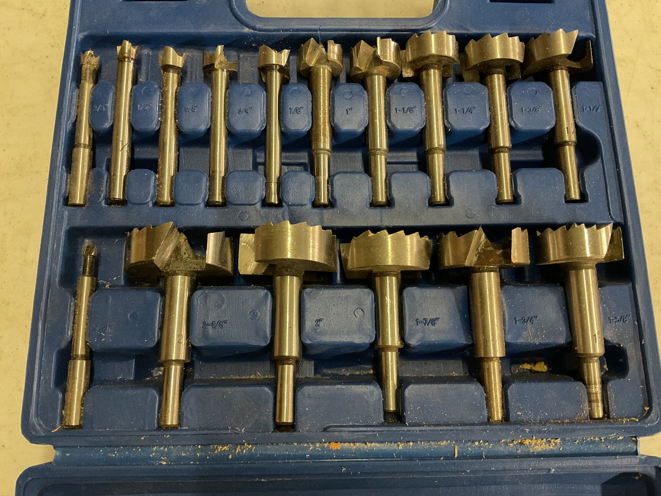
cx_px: 330
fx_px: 554
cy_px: 248
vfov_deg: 48.2
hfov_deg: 61.7
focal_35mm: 29
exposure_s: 1/30
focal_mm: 3
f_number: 1.8
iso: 400
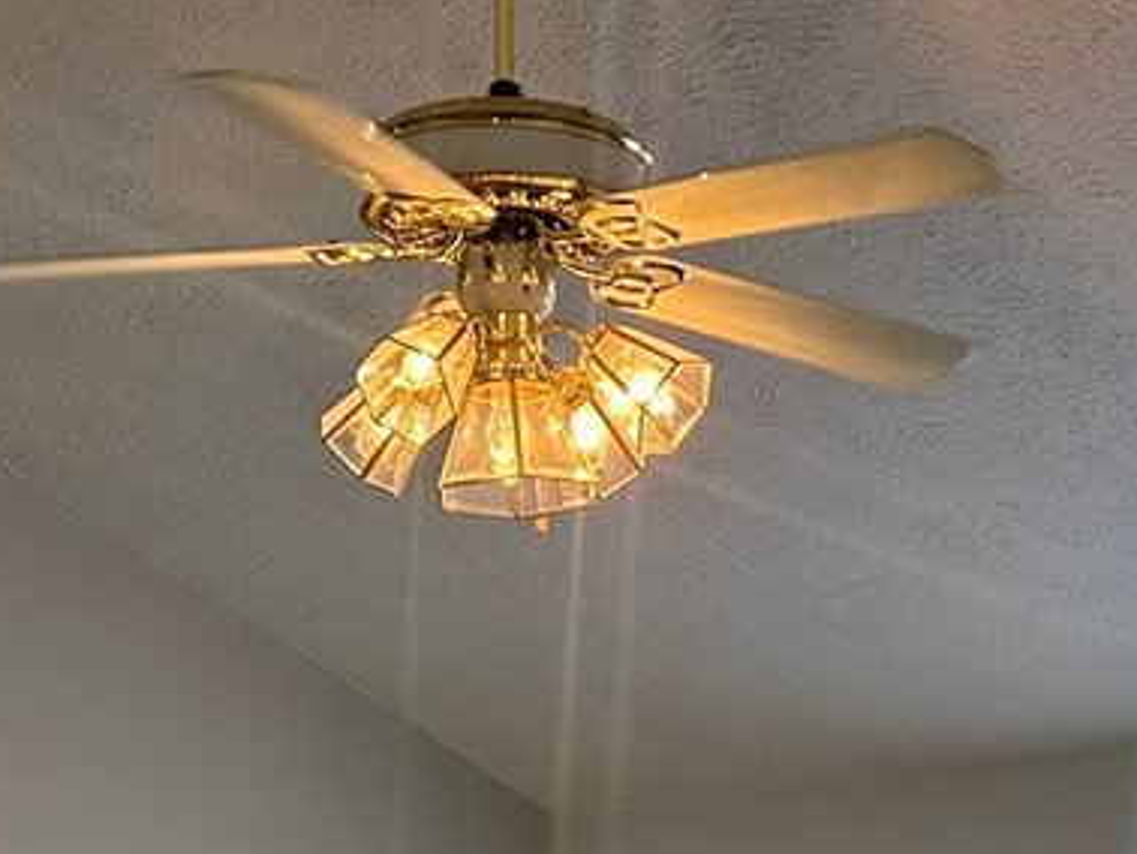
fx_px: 3155
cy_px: 1511
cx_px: 744
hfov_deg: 20.4
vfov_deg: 13.8
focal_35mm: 96
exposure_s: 1/120
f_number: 1.78
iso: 125
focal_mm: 6.86
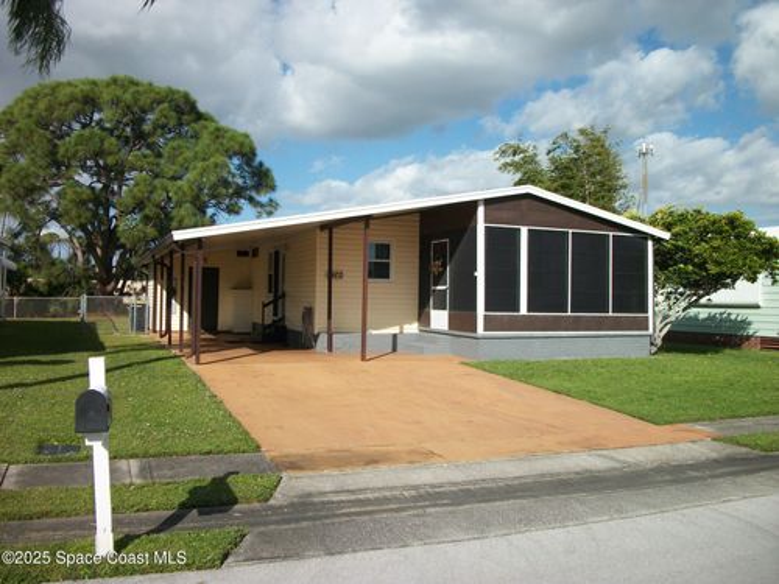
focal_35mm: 32
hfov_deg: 56.8
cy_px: 292
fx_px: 720
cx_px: 390
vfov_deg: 44.2
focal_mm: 5.7
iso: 80
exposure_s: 1/250
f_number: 8.8
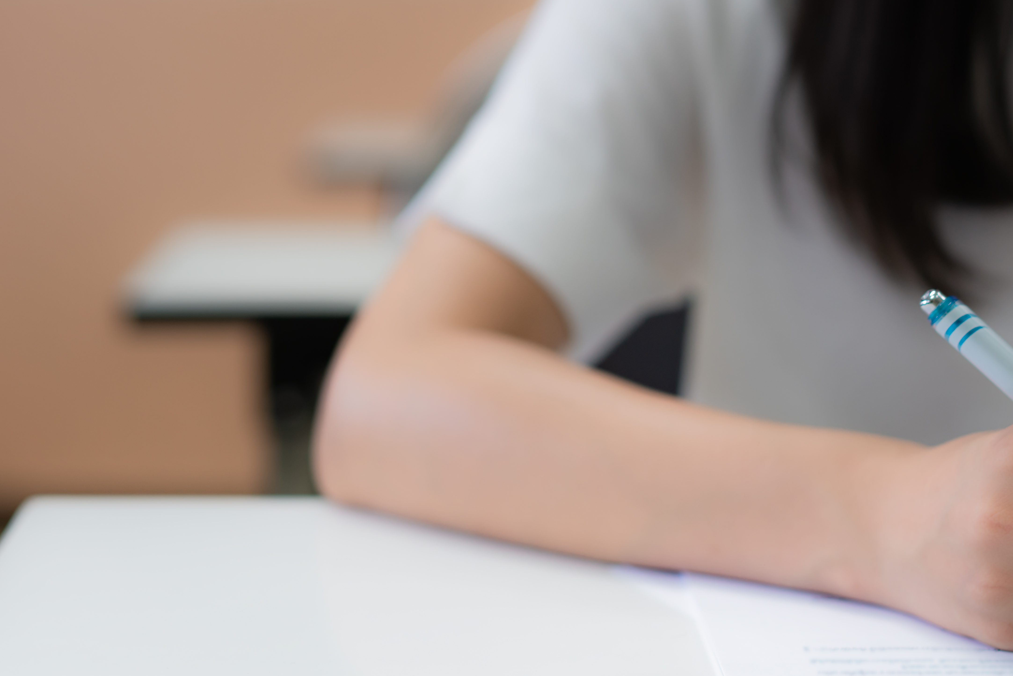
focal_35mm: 101
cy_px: 265
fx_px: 2842
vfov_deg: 13.5
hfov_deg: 20.2
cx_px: 477
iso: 100
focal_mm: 55
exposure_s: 1/80
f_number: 2.2
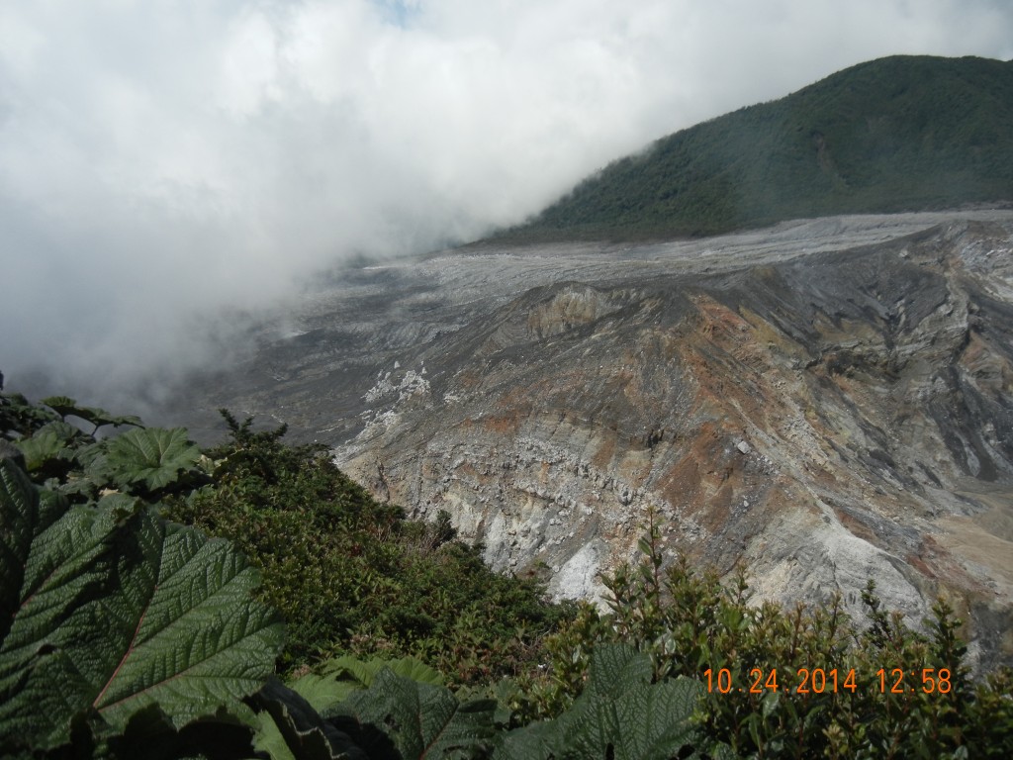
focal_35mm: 30
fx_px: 878
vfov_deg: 46.8
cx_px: 506
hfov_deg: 60.0
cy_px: 380
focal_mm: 5.4
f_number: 7
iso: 160
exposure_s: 1/838
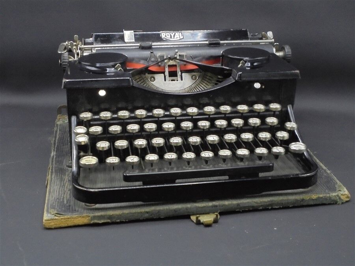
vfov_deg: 29.7
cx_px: 178
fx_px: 503
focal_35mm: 49
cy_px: 133
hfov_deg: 38.9
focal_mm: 8.9
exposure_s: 1/30
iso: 320
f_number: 4.8
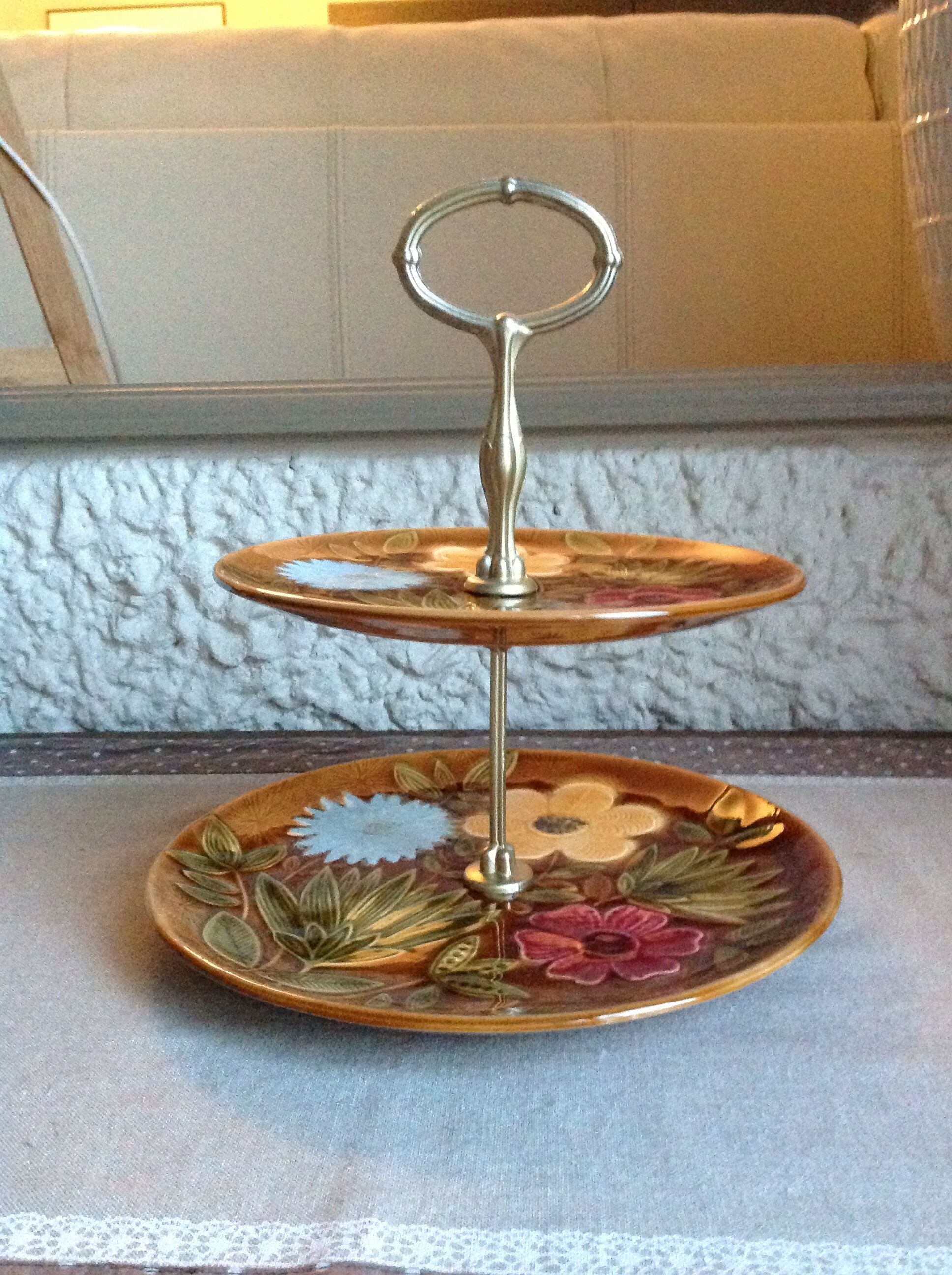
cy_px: 638
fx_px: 1287
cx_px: 476
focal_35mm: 35
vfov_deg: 52.7
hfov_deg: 40.6
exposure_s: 1/15
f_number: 2.4
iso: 800
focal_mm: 4.28
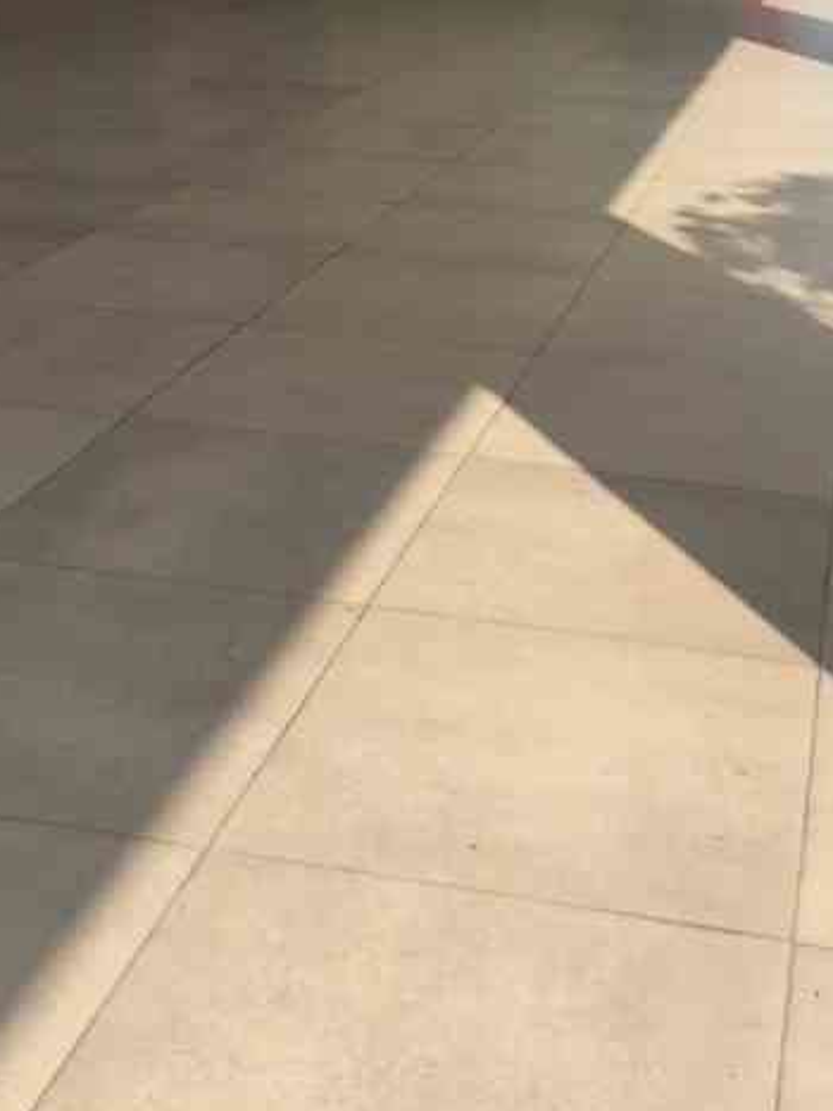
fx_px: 1862
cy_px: 39
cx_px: 509
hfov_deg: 25.2
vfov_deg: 31.1
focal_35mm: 58
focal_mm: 4.15
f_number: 2.2
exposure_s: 1/1799
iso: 32
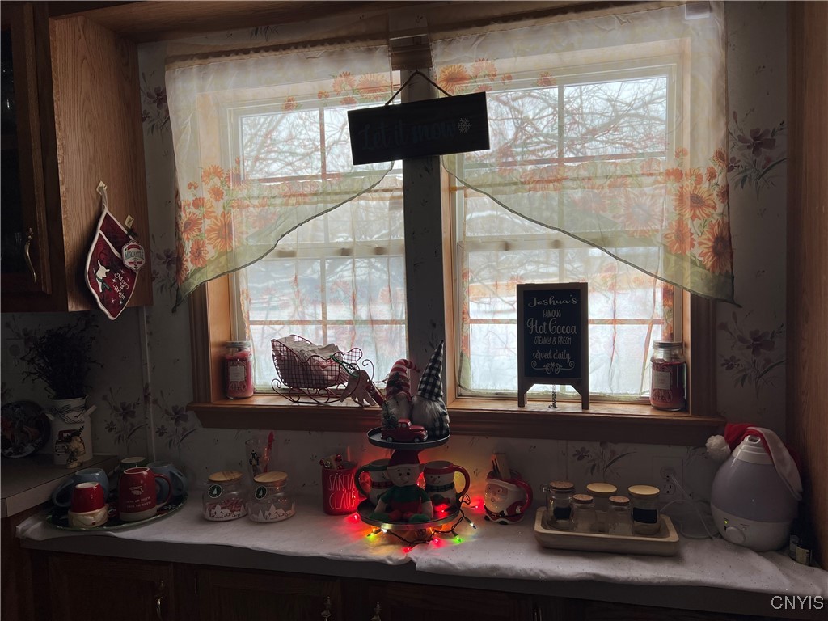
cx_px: 414
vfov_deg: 53.1
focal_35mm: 26
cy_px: 310
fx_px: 622
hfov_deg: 67.3
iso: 50
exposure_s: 1/120
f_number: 1.5
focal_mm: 5.7
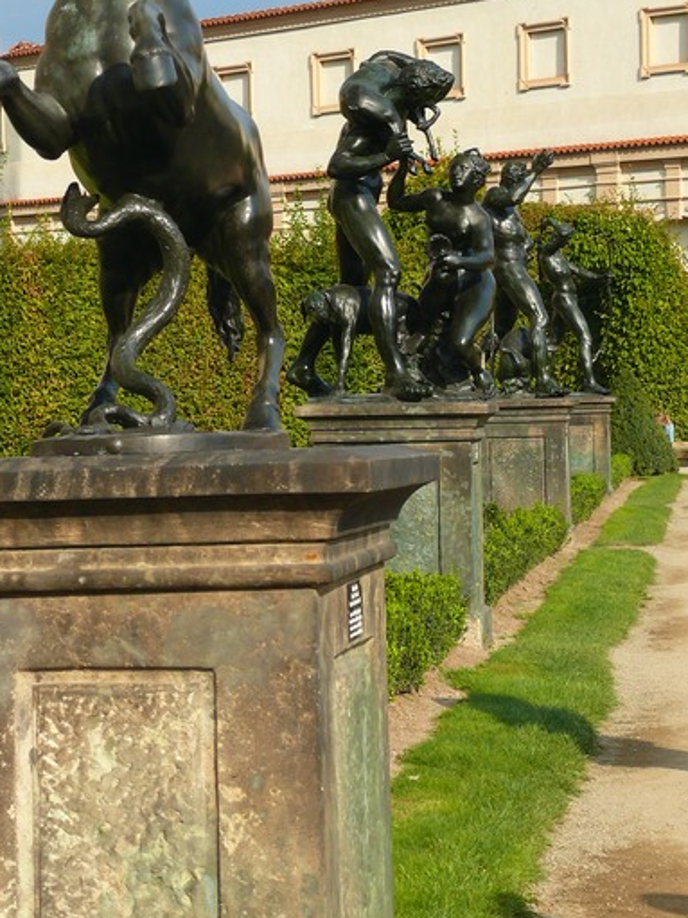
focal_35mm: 119
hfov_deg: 12.4
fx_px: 3155
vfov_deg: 16.5
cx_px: 198
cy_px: 289
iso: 100
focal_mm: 17
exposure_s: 1/200
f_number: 4.5
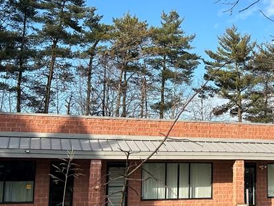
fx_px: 507
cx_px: 243
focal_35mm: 64
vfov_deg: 22.9
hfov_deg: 29.1
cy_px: 106
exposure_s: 1/2762
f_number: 1.5
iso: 50
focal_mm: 5.7
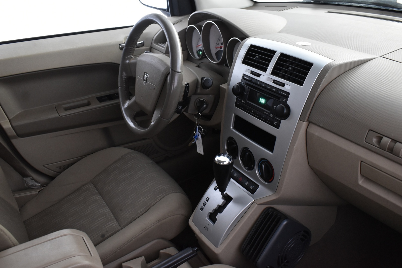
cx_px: 201
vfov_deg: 40.0
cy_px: 134
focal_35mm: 33
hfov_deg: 57.2
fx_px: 368
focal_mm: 22
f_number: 5.6
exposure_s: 1/8
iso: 1250
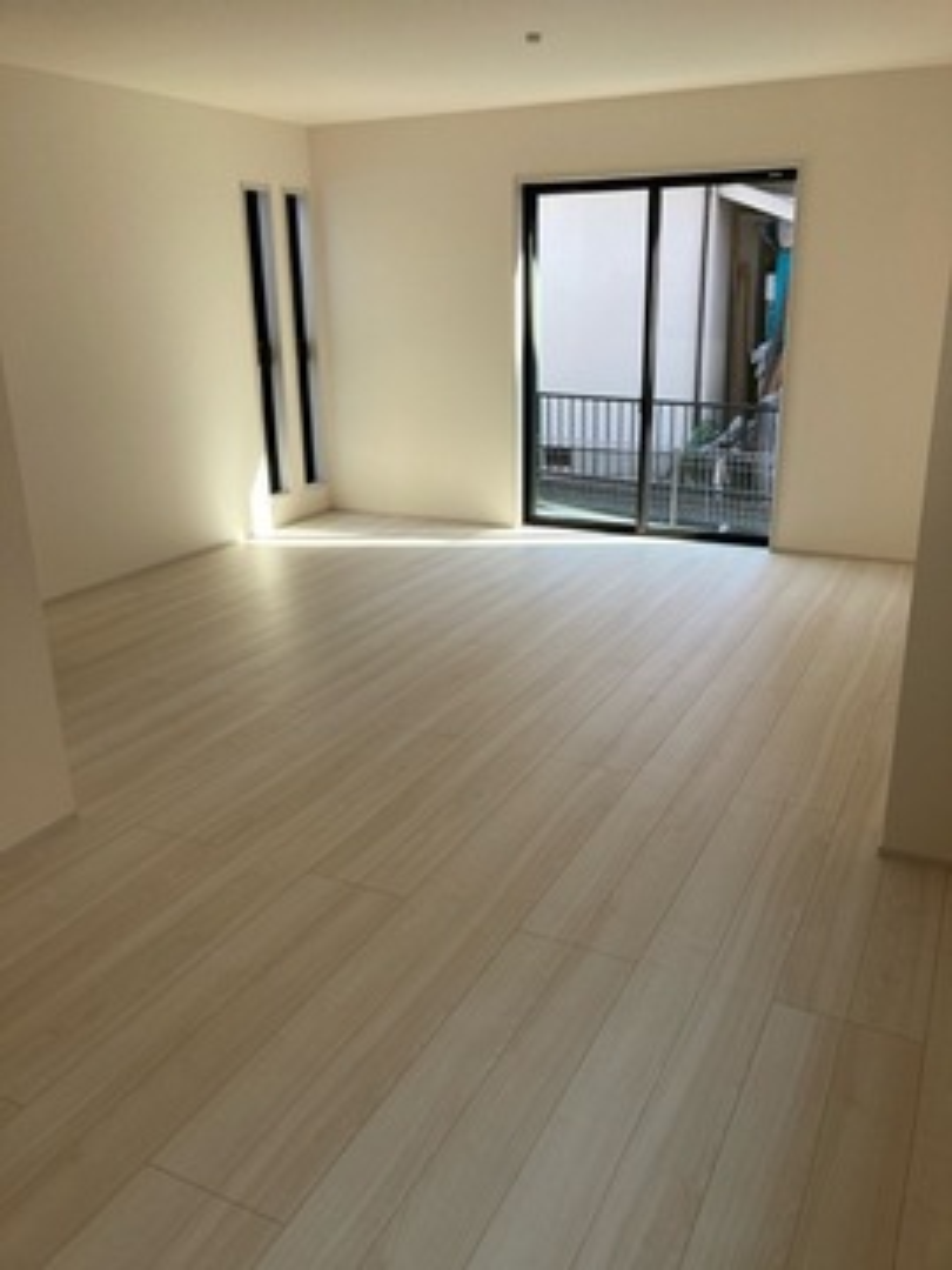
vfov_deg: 63.4
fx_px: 1027
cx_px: 476
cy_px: 635
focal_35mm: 28
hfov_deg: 49.7
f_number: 1.8
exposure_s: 1/121
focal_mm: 3.99
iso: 40
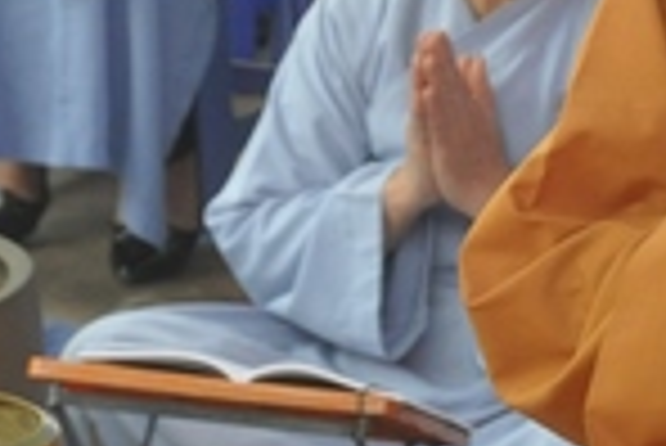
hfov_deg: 7.7
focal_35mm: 263
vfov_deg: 5.2
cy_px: 5
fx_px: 4870
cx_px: 824
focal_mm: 40
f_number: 7.1
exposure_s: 1/200
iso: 1000
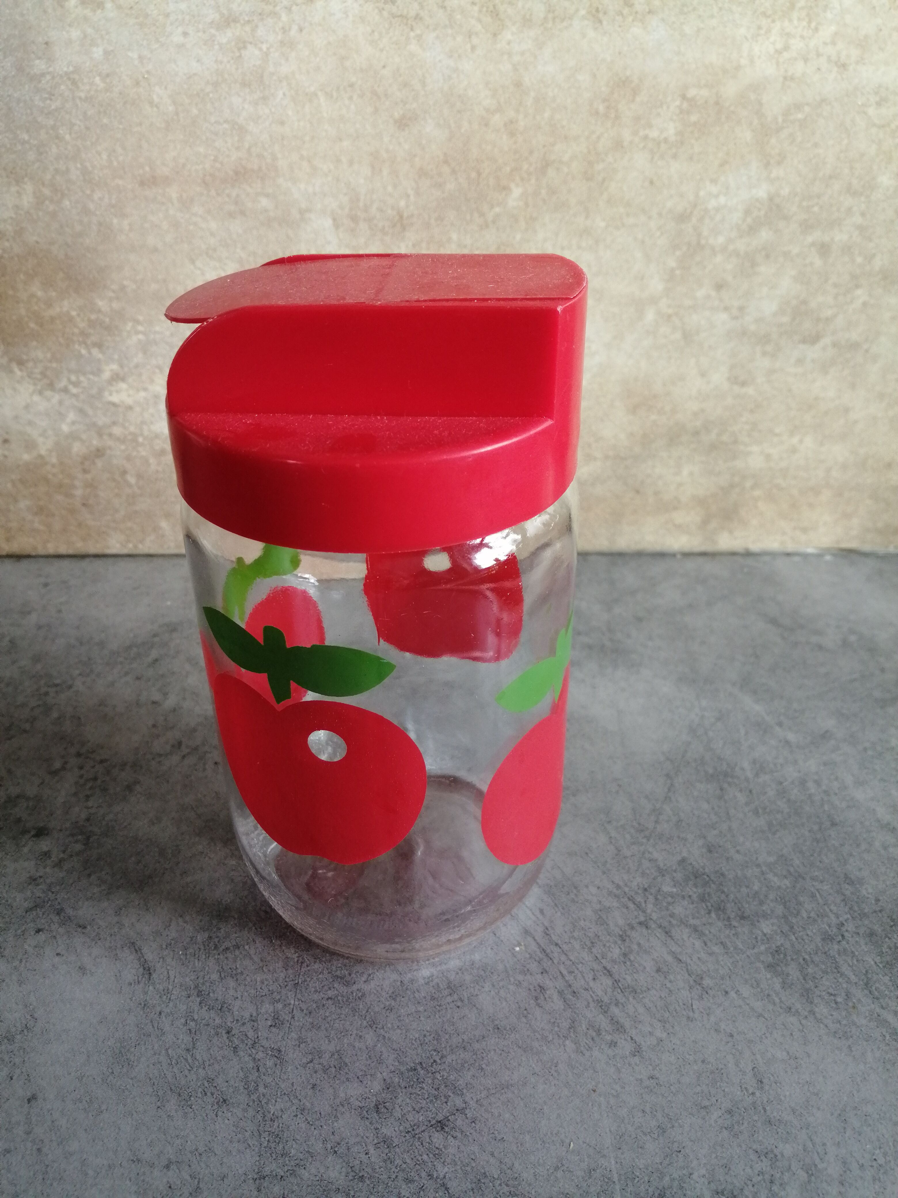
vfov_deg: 67.3
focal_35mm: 26
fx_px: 899
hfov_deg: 53.1
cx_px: 449
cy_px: 599
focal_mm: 3.62
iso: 100
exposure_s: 1/50
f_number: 1.8
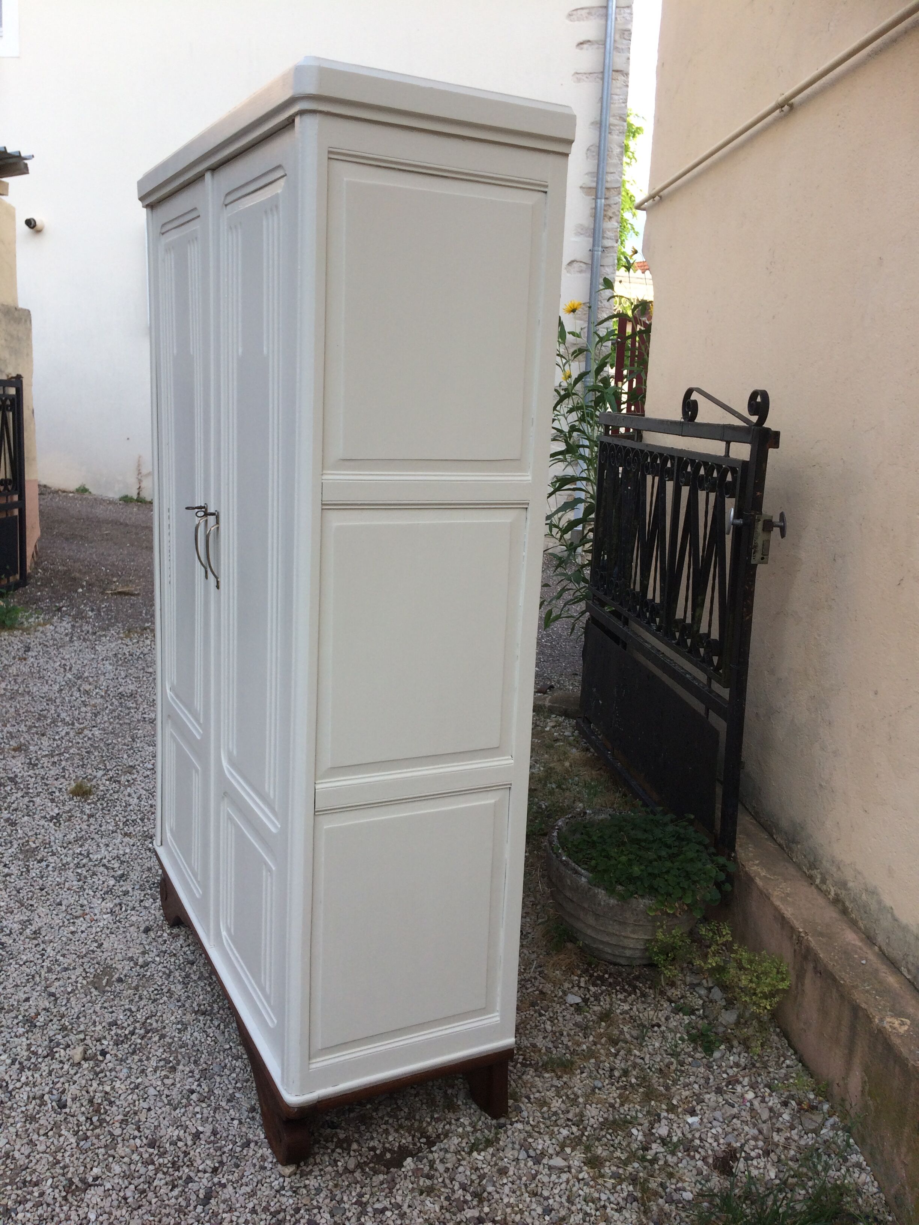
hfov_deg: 48.2
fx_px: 1027
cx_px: 460
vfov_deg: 61.7
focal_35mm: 29
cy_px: 612
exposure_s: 1/410
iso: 32
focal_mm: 4.15
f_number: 2.2
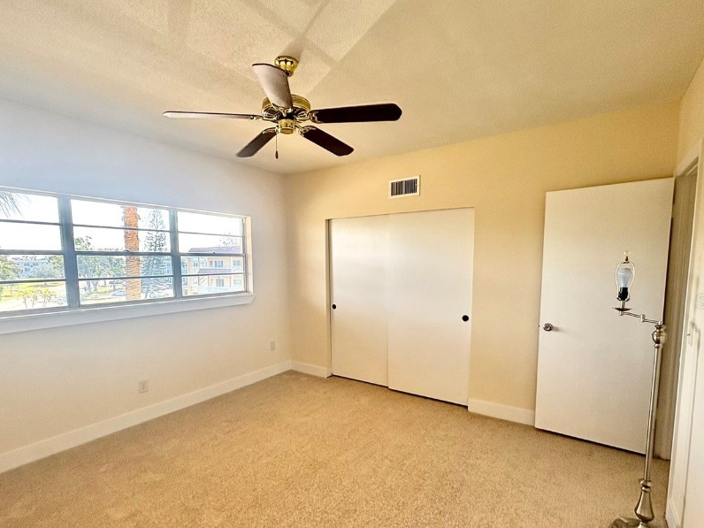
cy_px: 301
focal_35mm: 18
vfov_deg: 71.2
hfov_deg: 87.6
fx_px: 366
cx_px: 327
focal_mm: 2.22
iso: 64
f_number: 2.2
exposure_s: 1/136
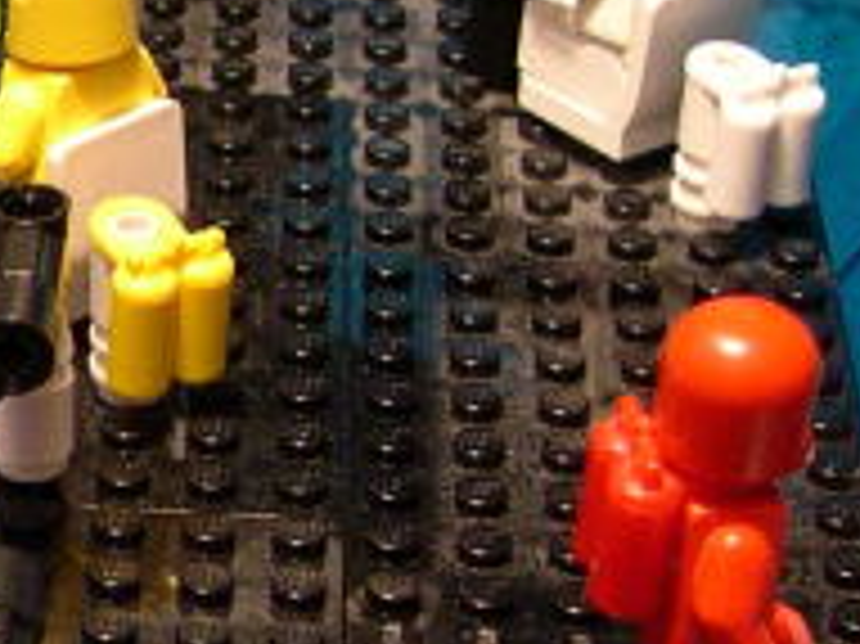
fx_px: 3948
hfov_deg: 11.8
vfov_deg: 9.3
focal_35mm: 159
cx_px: -495
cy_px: 486
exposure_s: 1/29
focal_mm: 8
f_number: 2.8
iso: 400
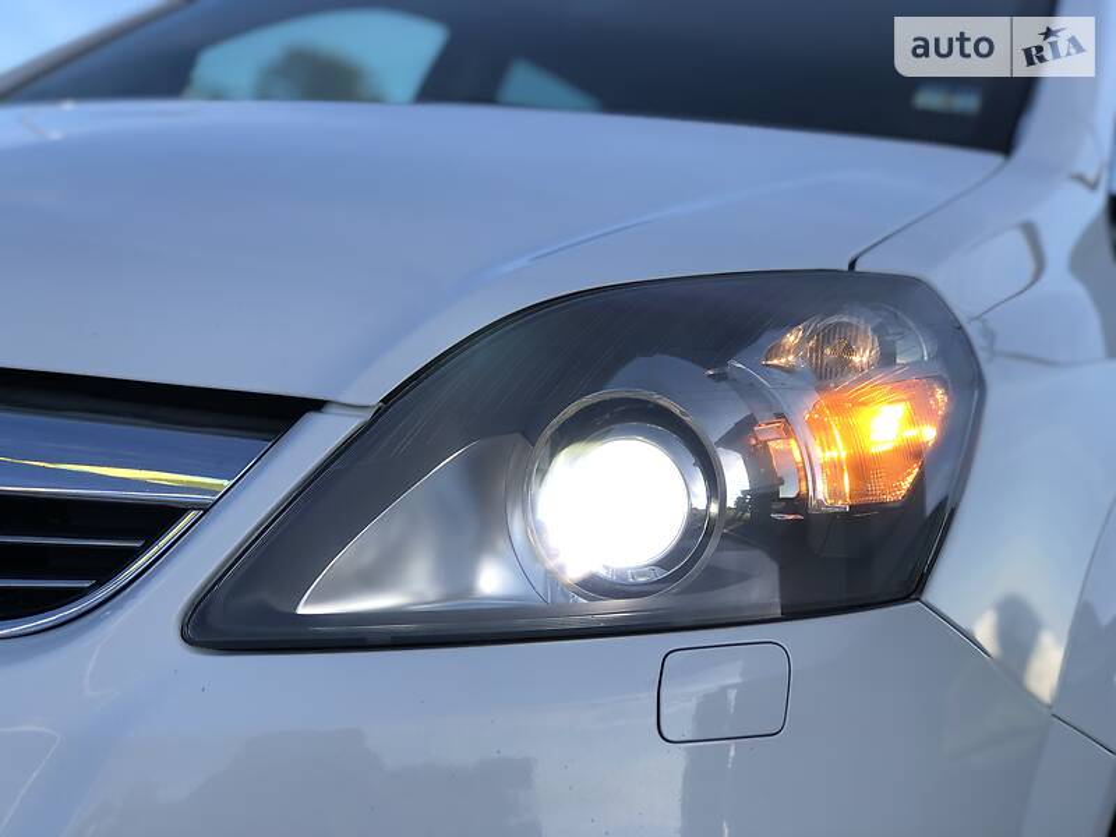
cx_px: 558
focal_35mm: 57
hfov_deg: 33.8
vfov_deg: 25.7
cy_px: 418
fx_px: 1838
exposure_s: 1/201
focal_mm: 6.6
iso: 20
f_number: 2.8
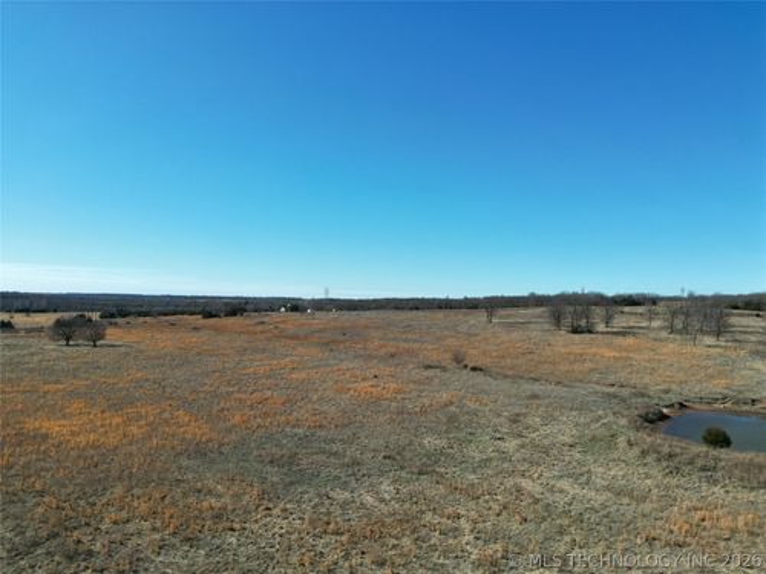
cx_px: 383
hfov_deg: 71.6
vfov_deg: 56.8
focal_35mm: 24
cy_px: 287
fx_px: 531
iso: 100
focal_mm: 6.72
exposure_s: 1/2500
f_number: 1.7
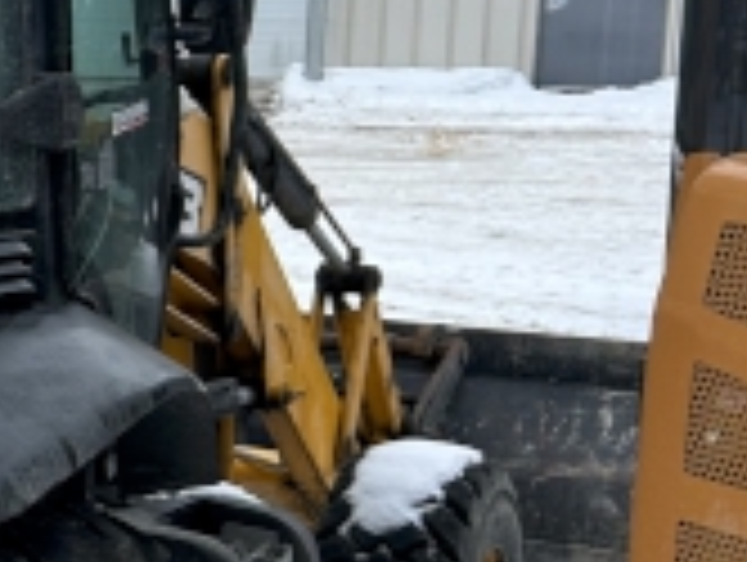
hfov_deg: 12.8
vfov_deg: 11.9
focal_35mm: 125
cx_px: -927
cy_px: 292
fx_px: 2701
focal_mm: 5.7
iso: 50
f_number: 1.5
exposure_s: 1/1869
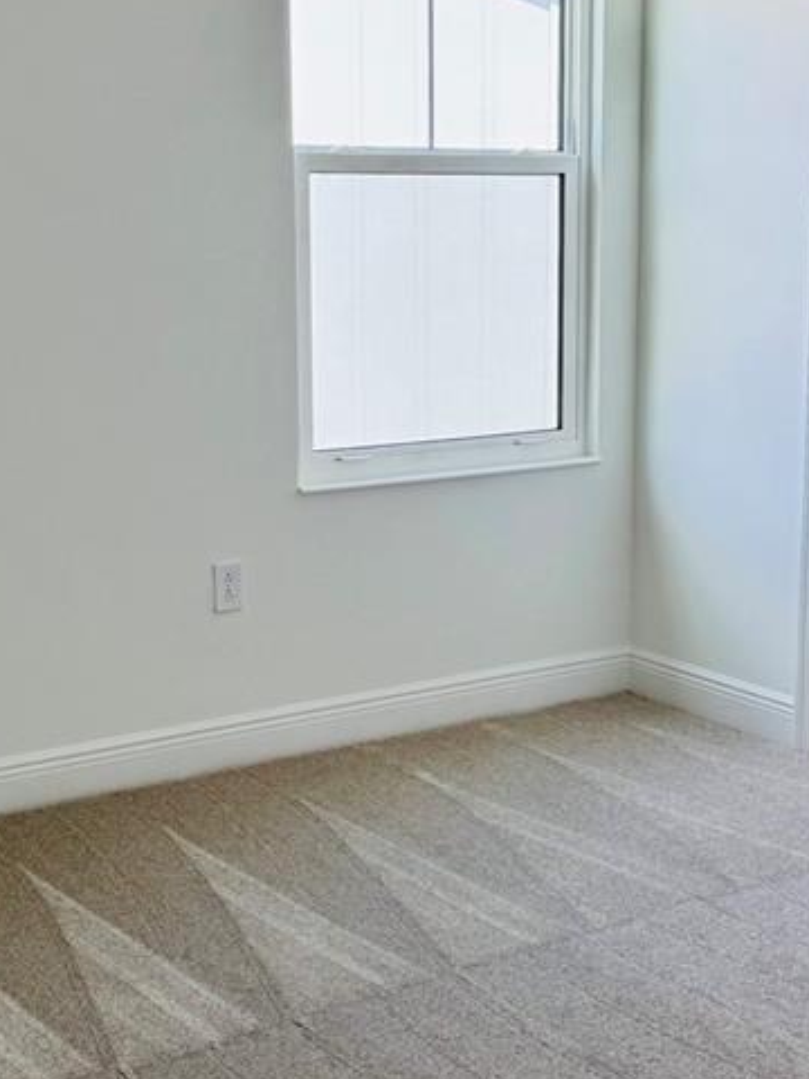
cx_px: 515
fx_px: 1870
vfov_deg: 32.2
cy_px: 497
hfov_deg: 24.3
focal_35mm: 60
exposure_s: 1/222
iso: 64
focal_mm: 6.76
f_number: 1.78
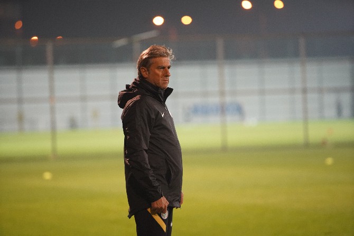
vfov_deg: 6.9
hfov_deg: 10.3
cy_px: 118
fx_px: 1967
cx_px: 177
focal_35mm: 200
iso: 5000
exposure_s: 1/200
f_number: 3.2
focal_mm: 200
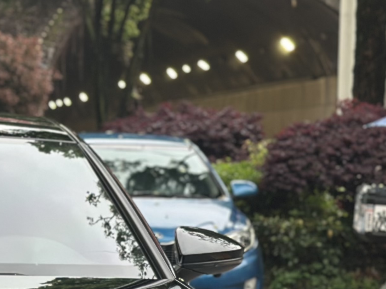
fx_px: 1784
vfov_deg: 9.2
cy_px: 327
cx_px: -108
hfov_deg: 12.0
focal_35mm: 160
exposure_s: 1/276
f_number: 1.78
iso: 80
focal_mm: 6.86
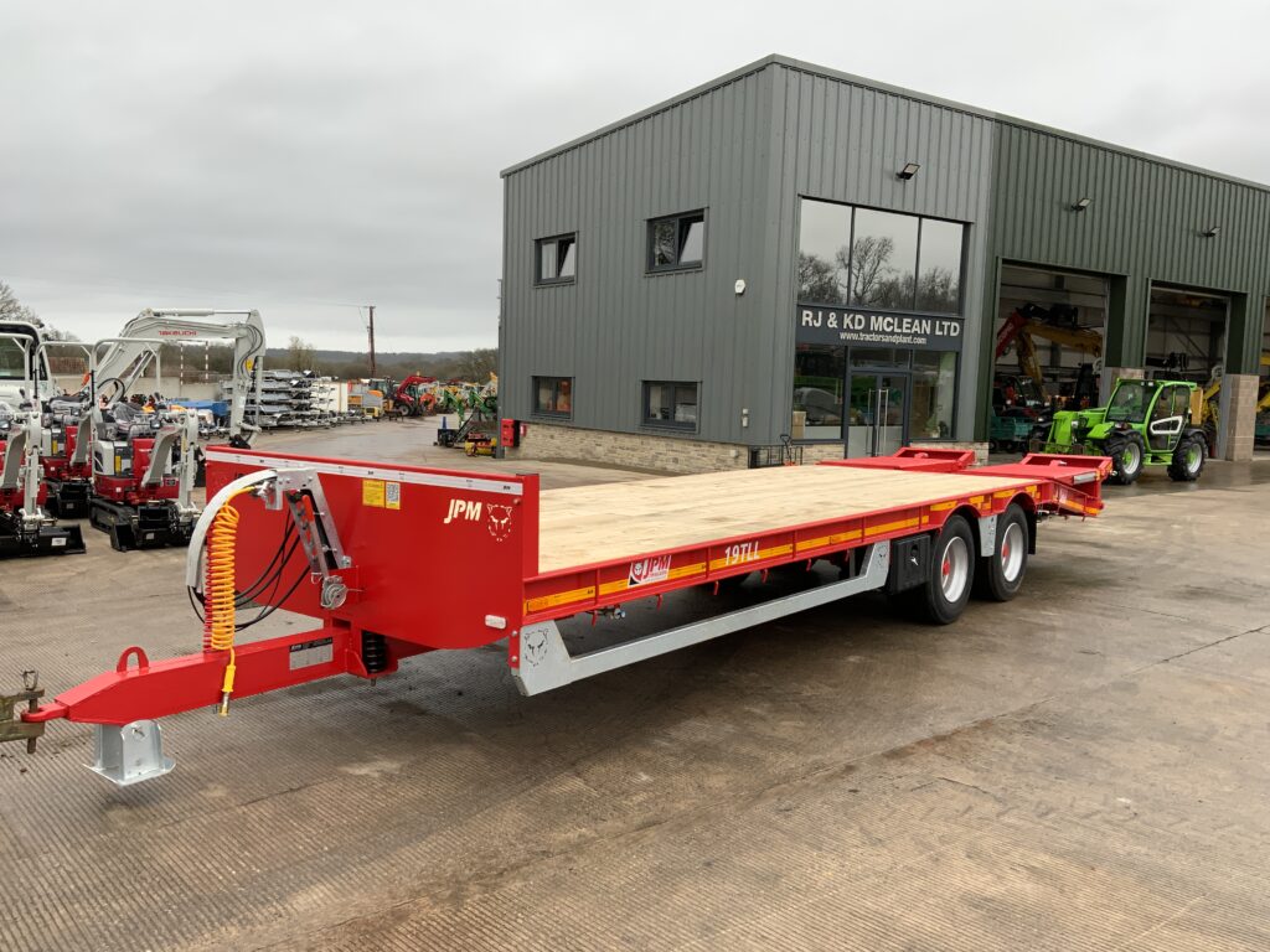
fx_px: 1064
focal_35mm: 29
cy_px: 476
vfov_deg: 48.2
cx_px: 635
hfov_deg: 61.7
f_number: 1.8
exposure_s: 1/201
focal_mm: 3
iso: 16
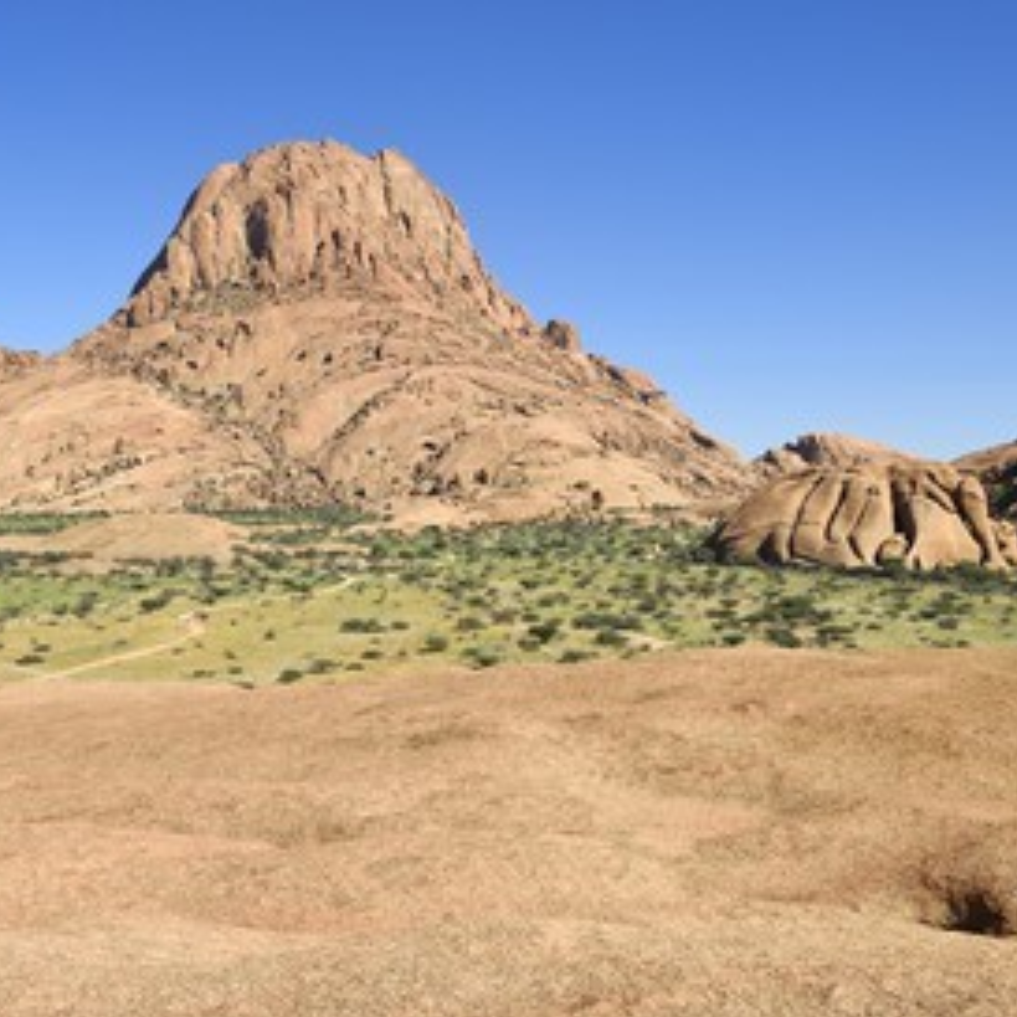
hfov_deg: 35.8
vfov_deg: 36.1
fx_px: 1562
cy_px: 514
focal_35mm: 47
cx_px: 373
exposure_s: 1/250
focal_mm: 36
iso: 200
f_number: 14
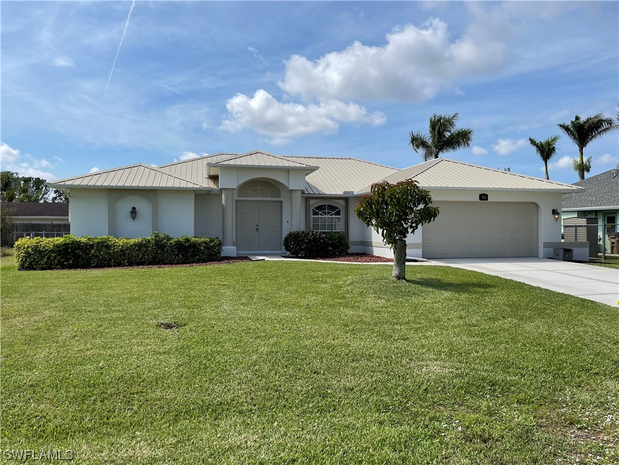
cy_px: 232
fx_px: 465
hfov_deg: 67.3
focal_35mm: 26
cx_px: 310
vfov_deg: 53.1
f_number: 1.6
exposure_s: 1/4525
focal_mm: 5.1
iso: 32
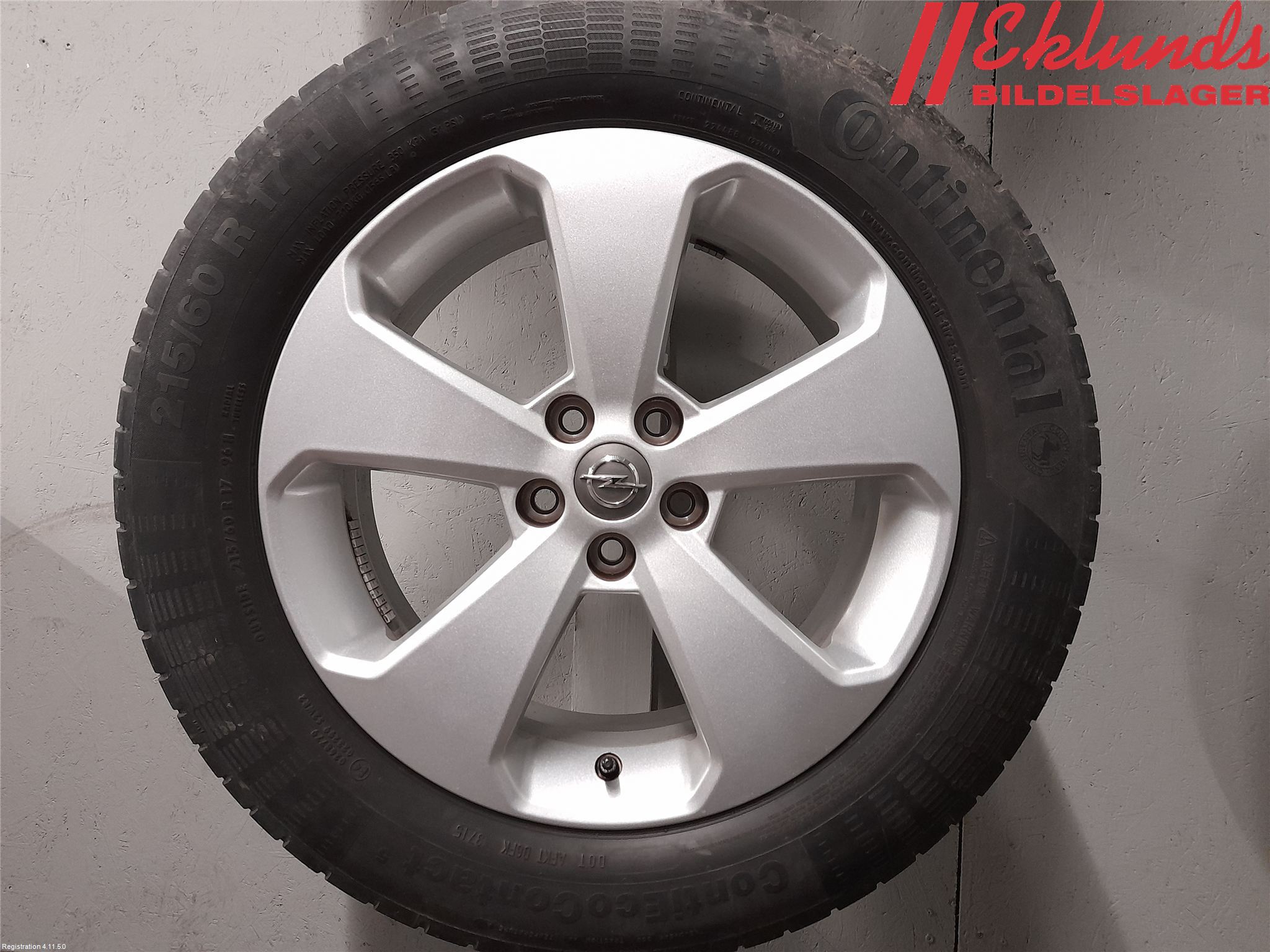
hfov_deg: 69.4
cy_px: 476
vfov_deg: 54.9
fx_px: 917
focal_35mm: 25
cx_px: 635
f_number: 2
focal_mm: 4.6
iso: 400
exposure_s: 1/25
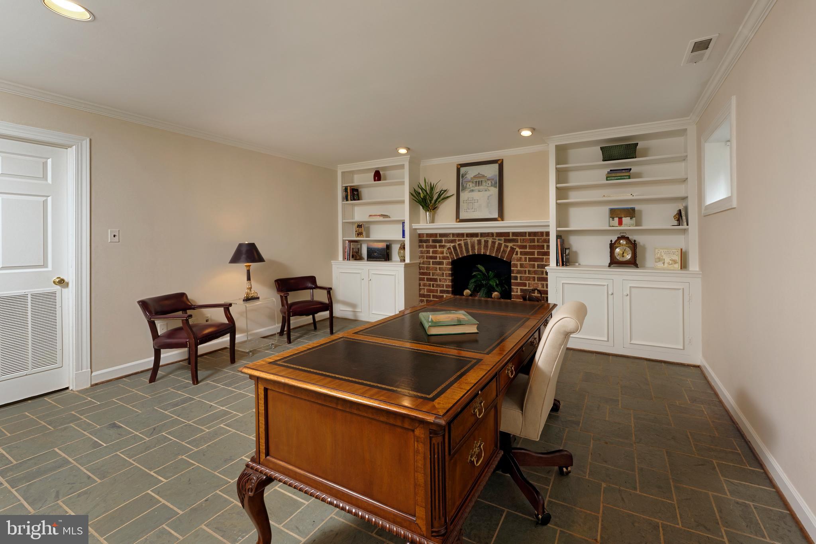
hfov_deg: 104.2
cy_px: 272
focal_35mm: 14
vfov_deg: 81.2
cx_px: 408
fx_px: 317
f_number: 16
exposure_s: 1/10
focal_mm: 14
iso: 320
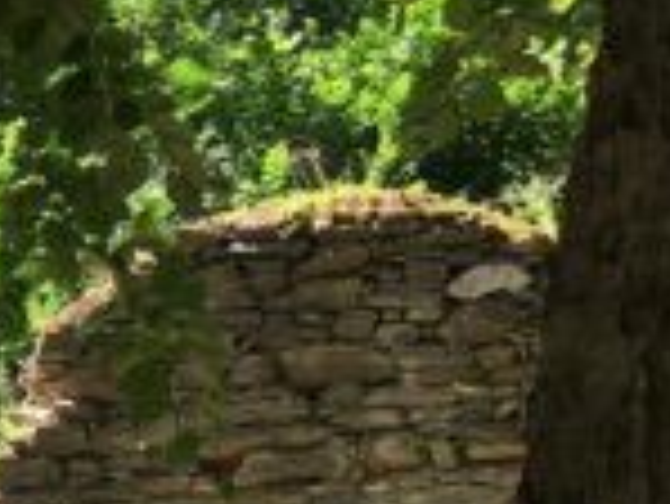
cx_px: -706
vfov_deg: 10.9
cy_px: 580
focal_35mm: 134
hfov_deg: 12.7
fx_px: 2596
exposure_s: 1/388
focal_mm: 4.15
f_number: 2.2
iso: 25
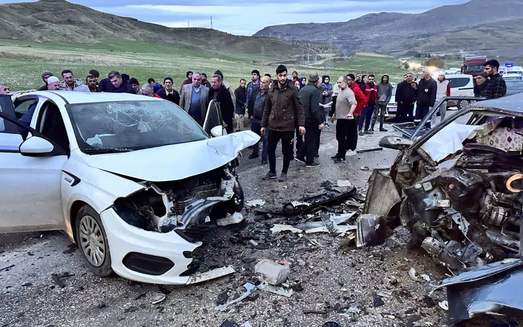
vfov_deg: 47.6
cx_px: 257
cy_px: 172
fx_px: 371
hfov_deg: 70.4
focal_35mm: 26
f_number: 1.78
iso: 1000
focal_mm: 6.86
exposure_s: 1/33
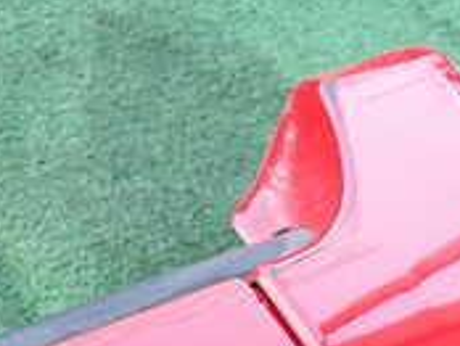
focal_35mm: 86
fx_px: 1144
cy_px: 541
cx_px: 225
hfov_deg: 22.7
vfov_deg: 15.6
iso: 100
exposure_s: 1/125
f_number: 2
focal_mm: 4.5
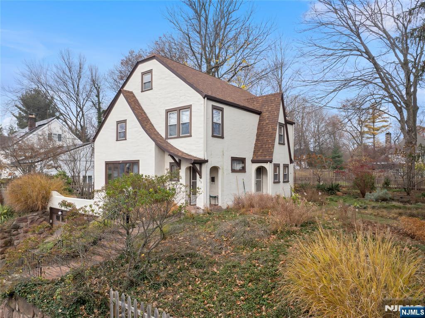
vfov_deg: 56.7
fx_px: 294
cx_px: 212
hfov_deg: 71.6
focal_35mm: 24
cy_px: 159
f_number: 2.8
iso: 100
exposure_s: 1/40
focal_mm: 12.3
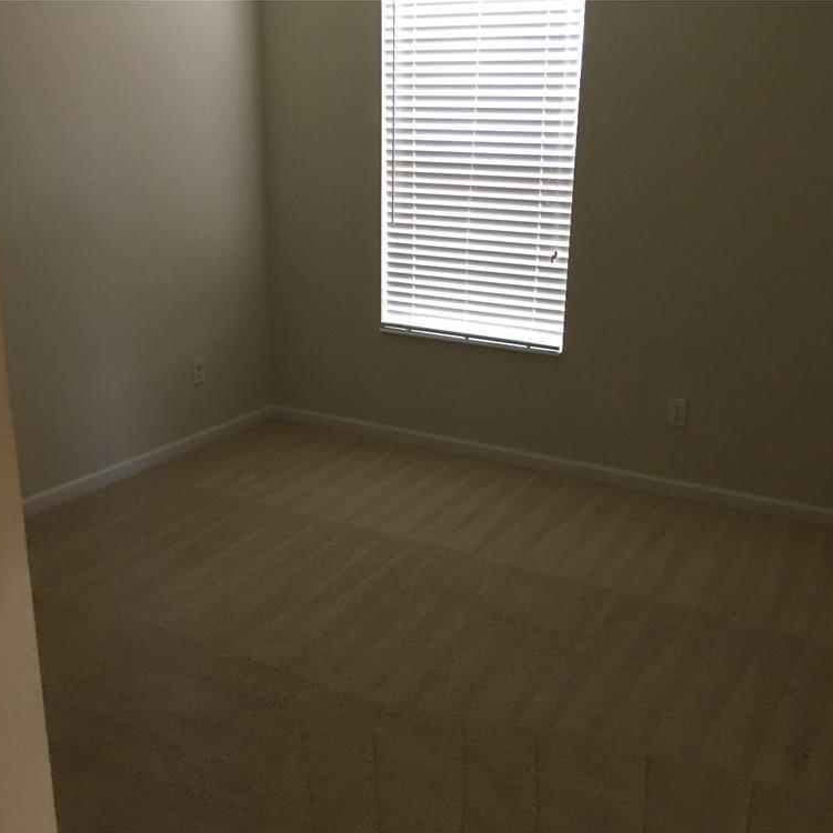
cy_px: 425
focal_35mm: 35
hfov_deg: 47.2
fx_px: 953
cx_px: 434
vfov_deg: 47.2
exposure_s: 1/15
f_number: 2.2
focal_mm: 4.15
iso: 80
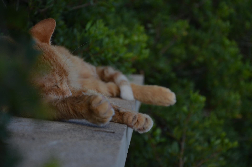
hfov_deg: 14.9
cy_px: 84
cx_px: 126
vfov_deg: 9.9
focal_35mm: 138
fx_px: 964
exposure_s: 1/2000
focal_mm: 92
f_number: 5.6
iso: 500
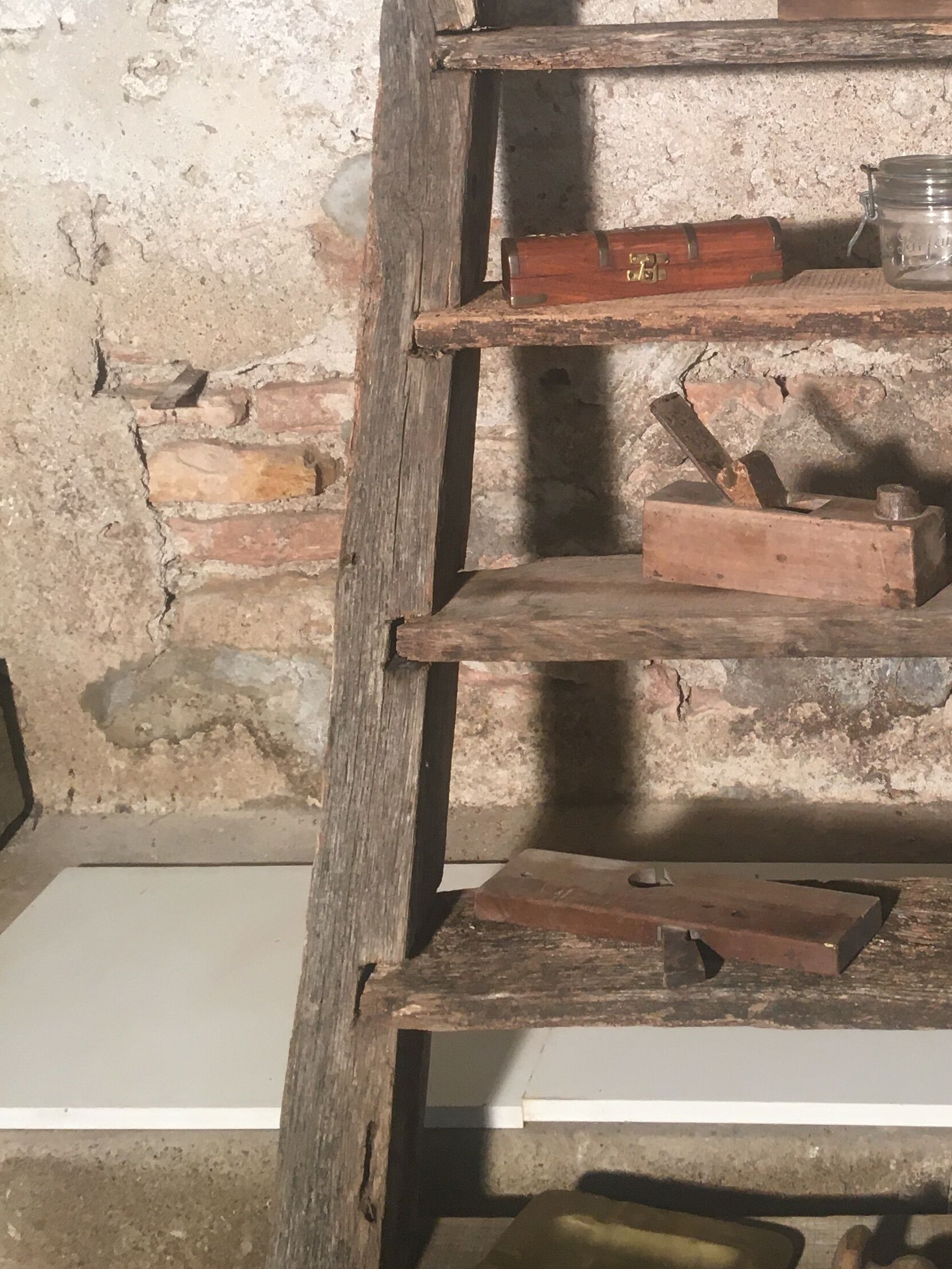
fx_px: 1943
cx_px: 869
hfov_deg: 26.5
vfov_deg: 35.2
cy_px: 286
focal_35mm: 53
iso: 80
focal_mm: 4.15
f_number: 2.2
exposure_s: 1/33
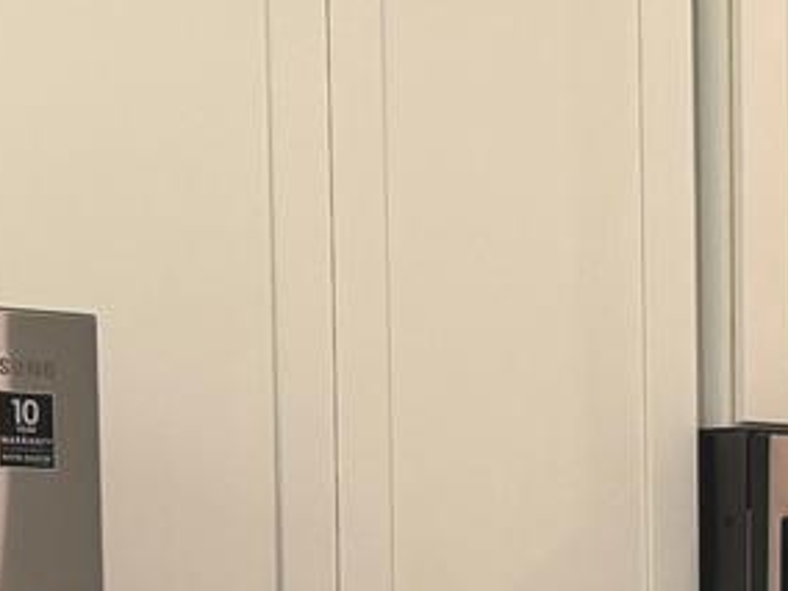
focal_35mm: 173
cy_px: 927
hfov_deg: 10.8
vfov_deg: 8.4
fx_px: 3938
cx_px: 1312
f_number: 1.78
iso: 125
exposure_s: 1/120
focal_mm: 6.76
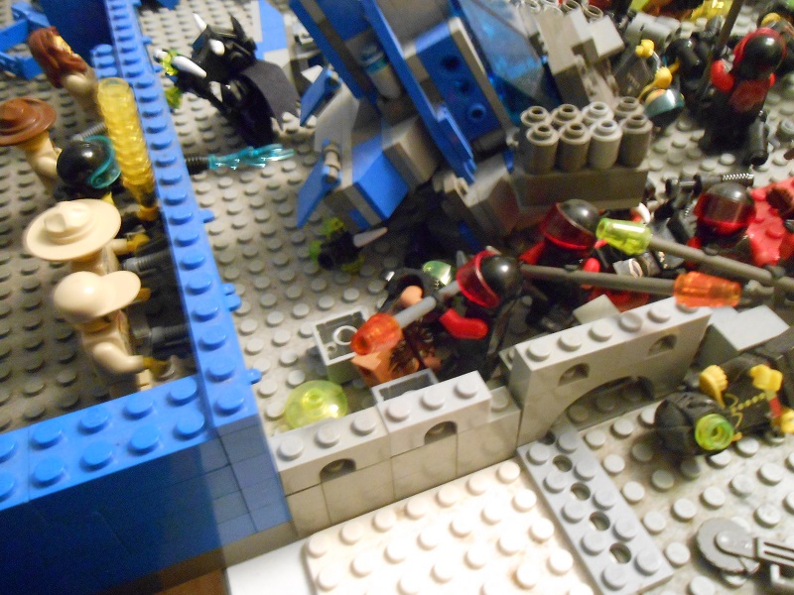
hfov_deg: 60.0
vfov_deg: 46.8
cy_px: 298
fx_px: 688
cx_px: 397
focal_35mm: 30
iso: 800
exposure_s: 1/1.6
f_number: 3.8
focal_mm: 5.3
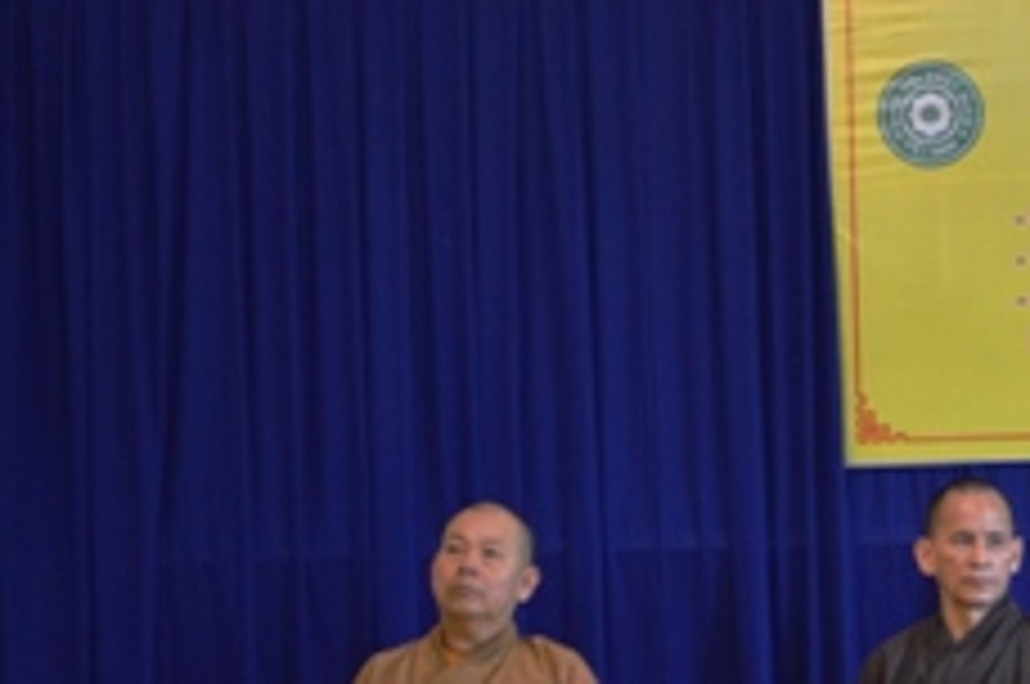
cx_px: 1318
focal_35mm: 218
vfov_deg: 6.3
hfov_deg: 9.3
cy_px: 446
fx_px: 6228
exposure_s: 1/30
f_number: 5.6
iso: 400
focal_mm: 52
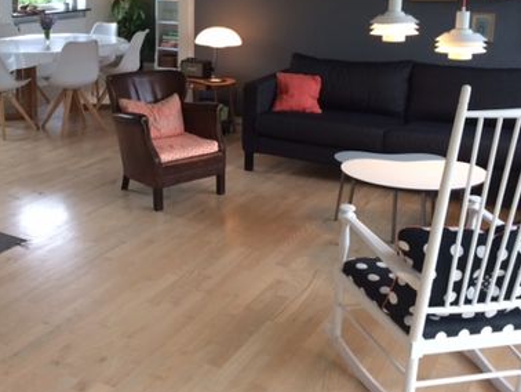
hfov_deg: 40.6
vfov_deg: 31.2
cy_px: 115
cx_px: 168
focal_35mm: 46
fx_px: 693
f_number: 2.2
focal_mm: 4.15
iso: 64
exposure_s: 1/33
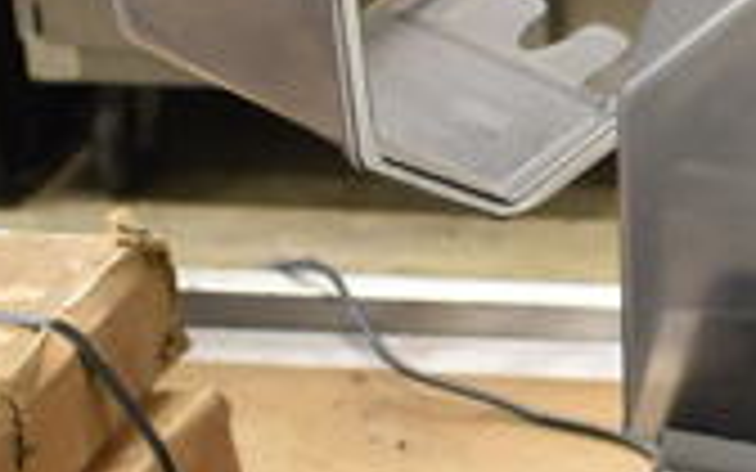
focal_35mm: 150
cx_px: 1310
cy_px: 119
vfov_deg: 8.7
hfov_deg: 12.8
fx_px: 3091
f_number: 3.5
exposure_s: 1/30
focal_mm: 18
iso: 1000
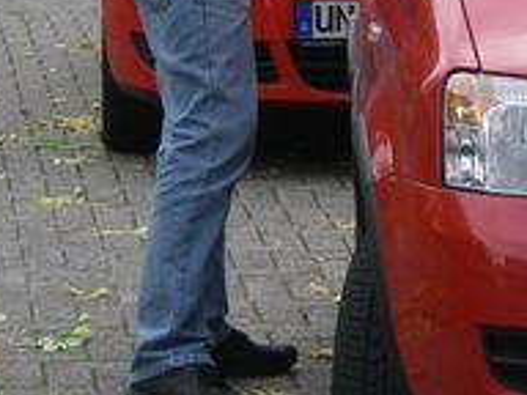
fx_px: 3943
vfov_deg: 5.7
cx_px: 651
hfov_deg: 7.6
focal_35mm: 259
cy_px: 27
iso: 64
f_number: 3.9
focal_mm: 13.8
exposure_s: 1/125
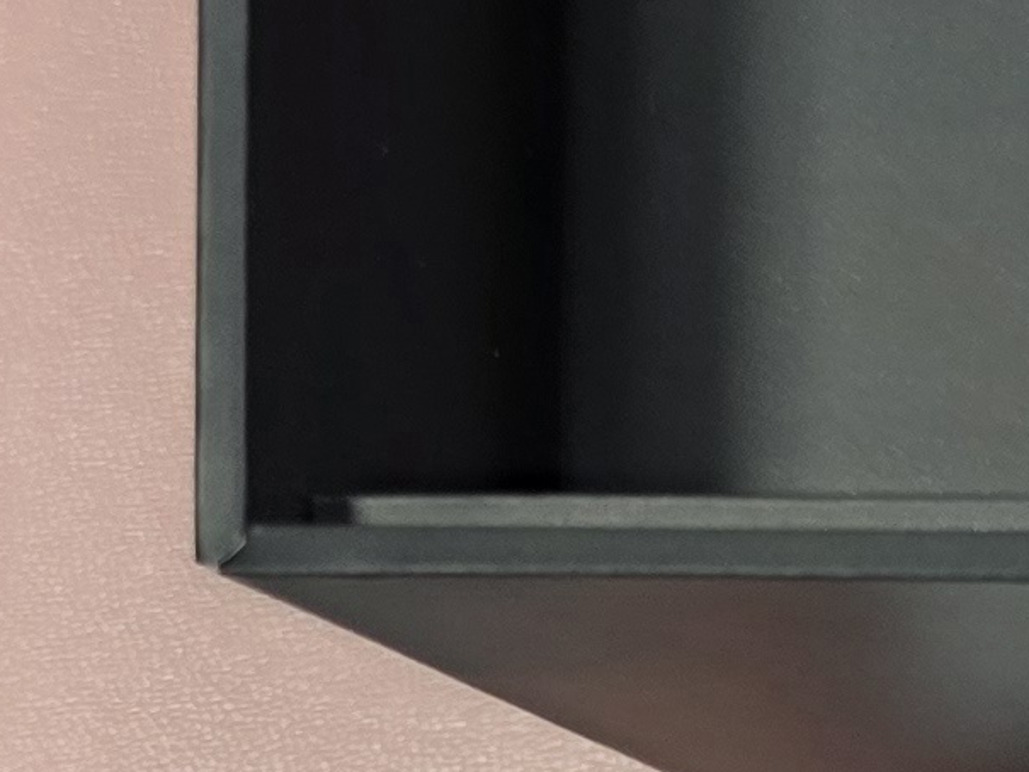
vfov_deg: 9.3
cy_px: 1459
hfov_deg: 11.1
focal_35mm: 152
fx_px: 4519
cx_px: 2402
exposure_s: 1/101
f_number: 1.7
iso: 40
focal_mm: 6.3
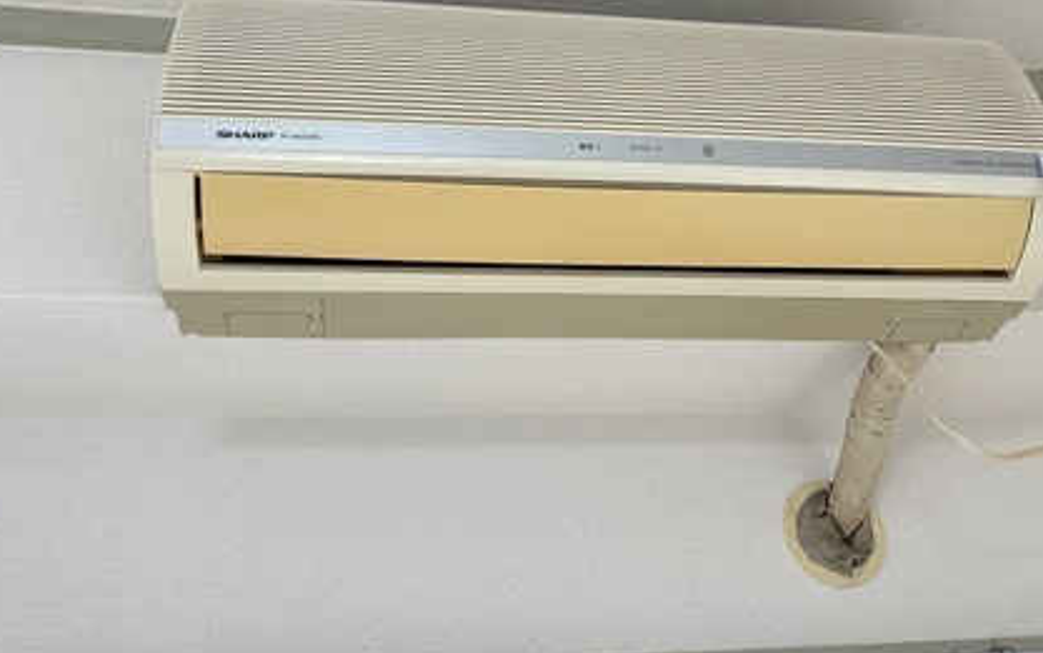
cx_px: 603
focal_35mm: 37
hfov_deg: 52.5
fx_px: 1052
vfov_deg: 33.9
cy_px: 183
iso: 125
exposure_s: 1/120
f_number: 1.6
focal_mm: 5.1
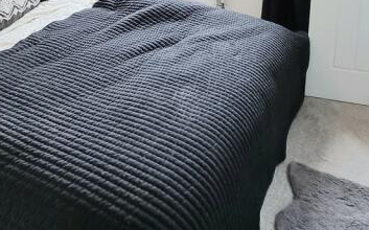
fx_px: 402
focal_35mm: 40
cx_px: 141
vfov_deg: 25.2
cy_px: -104
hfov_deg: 48.9
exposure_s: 1/50
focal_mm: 2.2
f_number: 2.2
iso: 125
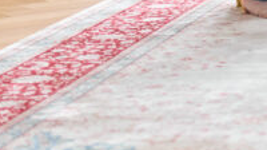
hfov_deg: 10.3
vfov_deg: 6.3
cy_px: -147
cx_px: 579
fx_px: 1330
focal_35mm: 188
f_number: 2
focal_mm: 35
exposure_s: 1/200
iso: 800
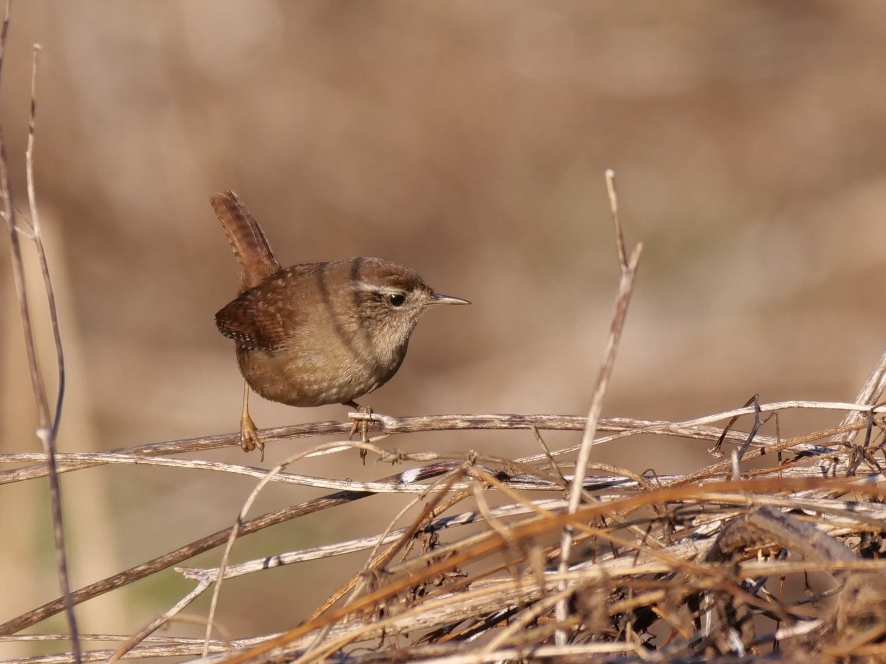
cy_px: 332
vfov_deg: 1.9
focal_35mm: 800
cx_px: 443
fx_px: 20473
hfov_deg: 2.5
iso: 400
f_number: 6.3
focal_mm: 400
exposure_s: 1/1000
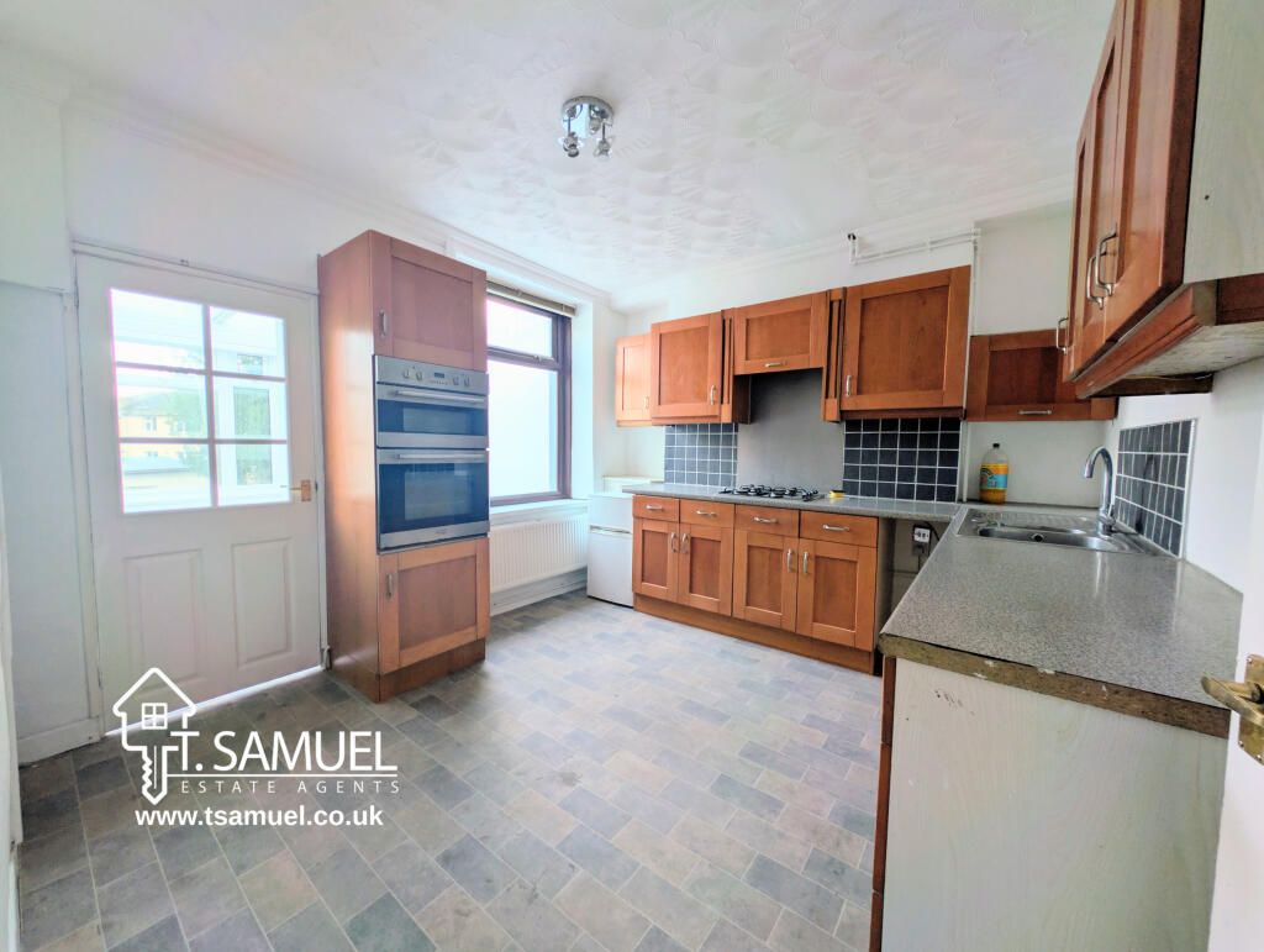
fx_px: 439
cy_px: 476
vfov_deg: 94.6
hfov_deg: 110.5
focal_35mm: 12
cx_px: 632
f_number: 1.95
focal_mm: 2.23
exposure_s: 1/29
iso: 50
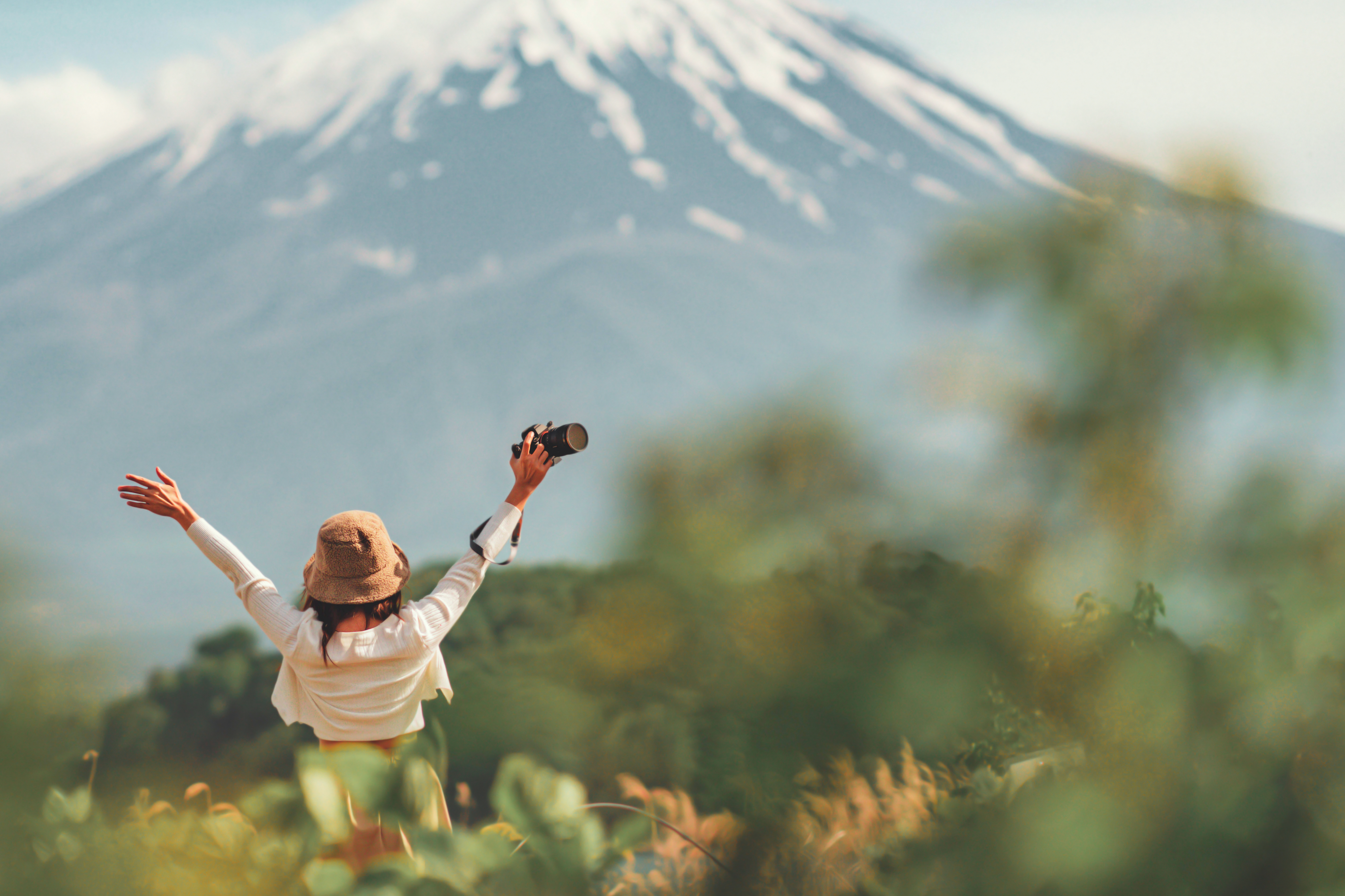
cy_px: 288
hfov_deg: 14.0
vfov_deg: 9.4
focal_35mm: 146
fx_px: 5454
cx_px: 442
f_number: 1.8
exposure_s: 1/800
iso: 125
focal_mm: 85
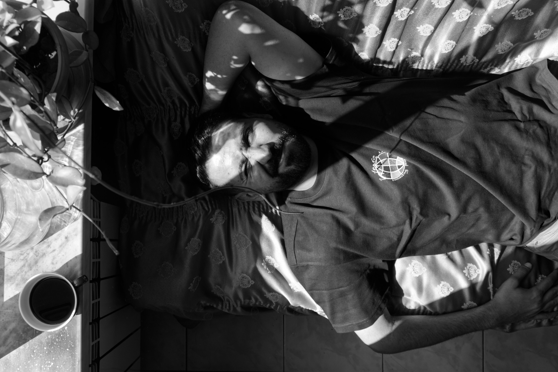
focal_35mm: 34
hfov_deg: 55.8
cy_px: 191
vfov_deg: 38.9
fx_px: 527
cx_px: 276
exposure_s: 1/250
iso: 400
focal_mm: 22.3
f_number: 5
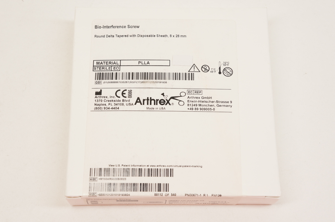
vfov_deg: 21.5
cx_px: 168
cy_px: 111
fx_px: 586
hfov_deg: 31.9
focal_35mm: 63
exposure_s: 1/60
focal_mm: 42
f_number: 7.1
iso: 400
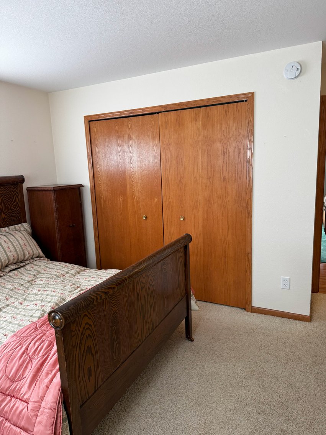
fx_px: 301
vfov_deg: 71.6
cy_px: 218
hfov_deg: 56.8
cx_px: 163
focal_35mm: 24
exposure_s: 1/60
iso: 320
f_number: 1.78
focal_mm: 6.76
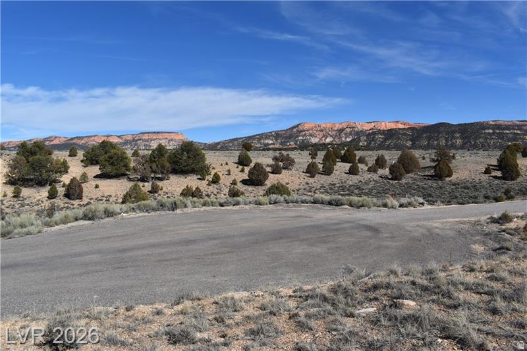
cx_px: 264
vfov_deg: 47.9
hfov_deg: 67.4
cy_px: 176
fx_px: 395
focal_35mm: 27
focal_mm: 18
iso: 100
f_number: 9
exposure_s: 1/320
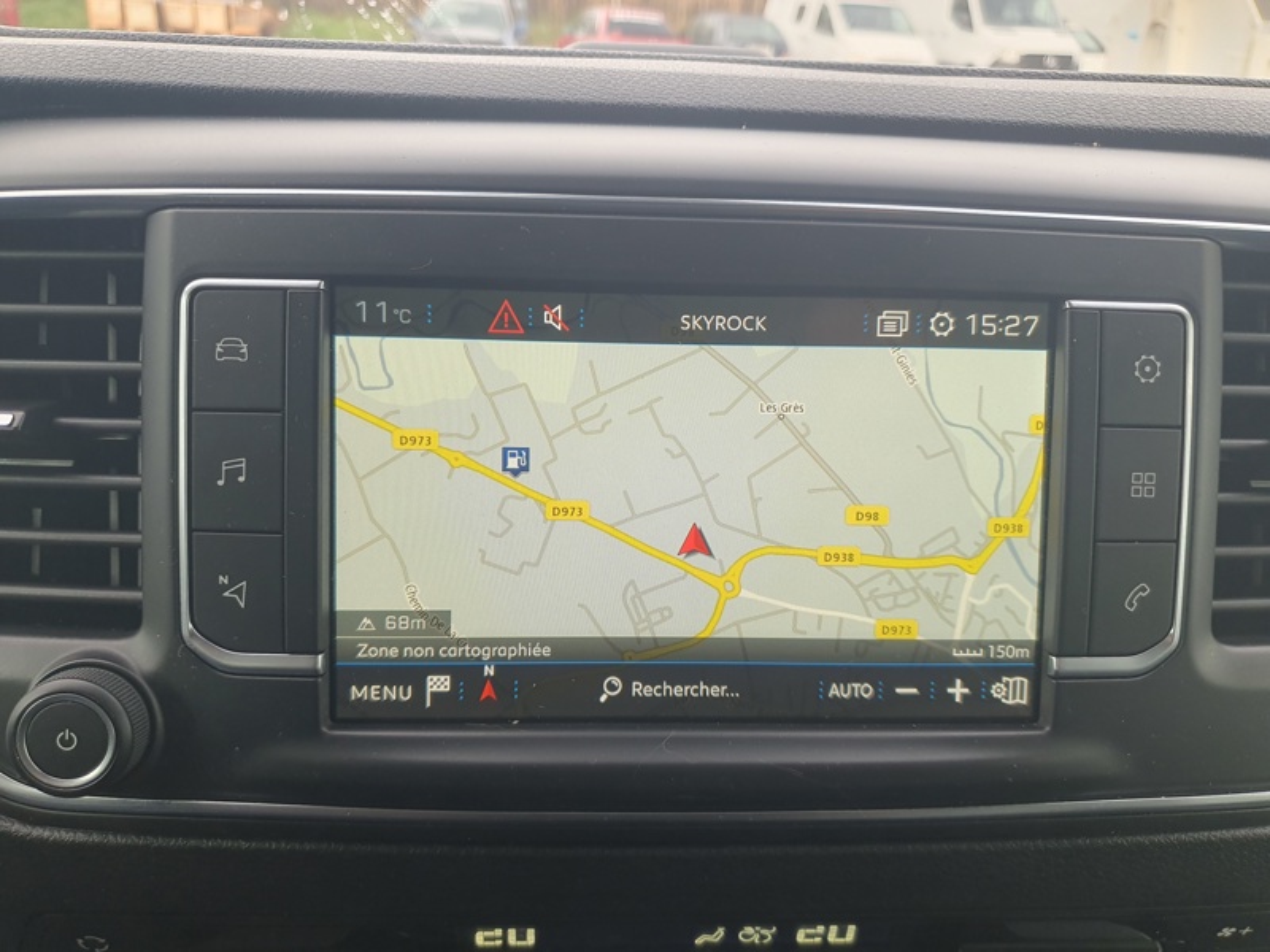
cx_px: 635
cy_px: 476
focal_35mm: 26
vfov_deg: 53.1
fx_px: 954
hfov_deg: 67.3
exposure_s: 1/285
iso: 50
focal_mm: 4.32
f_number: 1.5
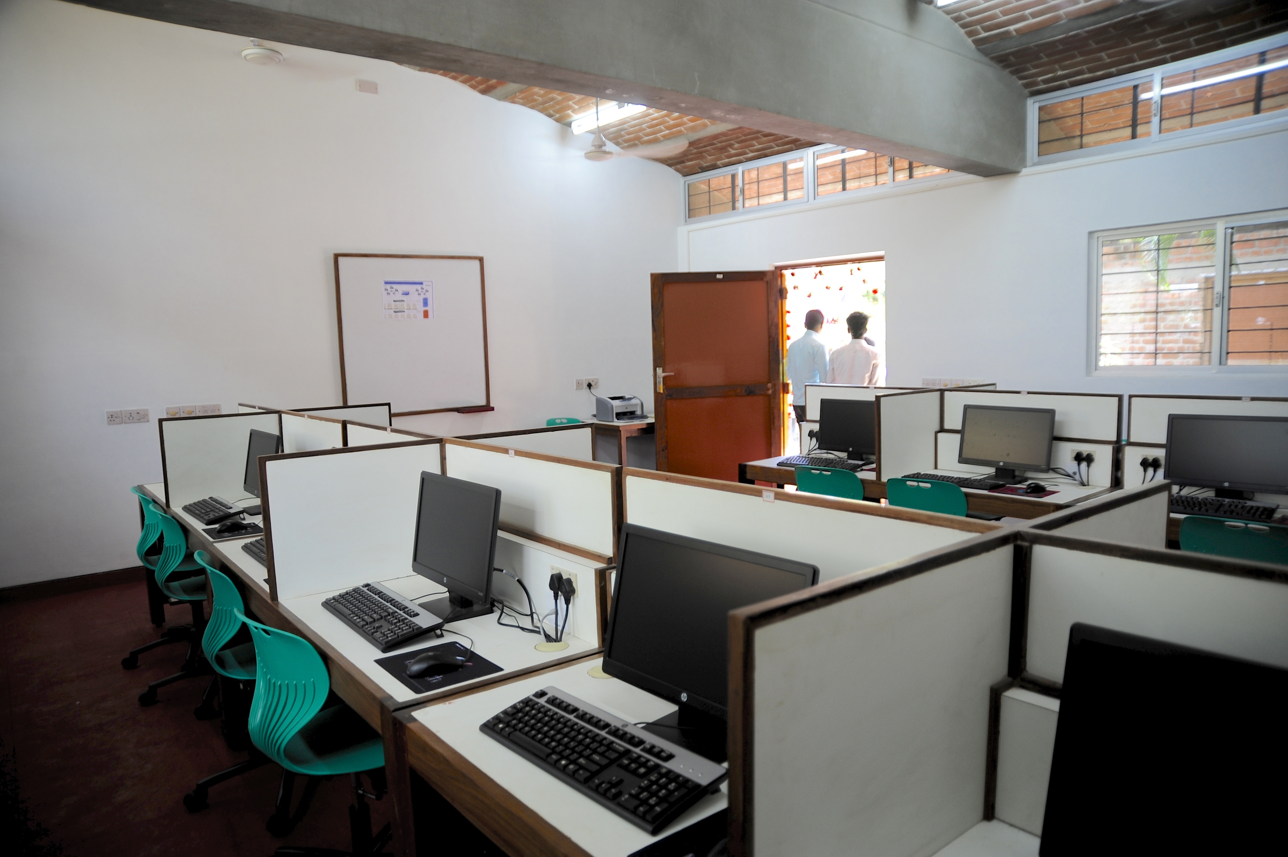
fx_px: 858
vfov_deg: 53.1
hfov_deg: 73.8
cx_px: 644
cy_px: 428
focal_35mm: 24
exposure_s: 1/40
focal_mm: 24
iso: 400
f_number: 3.5
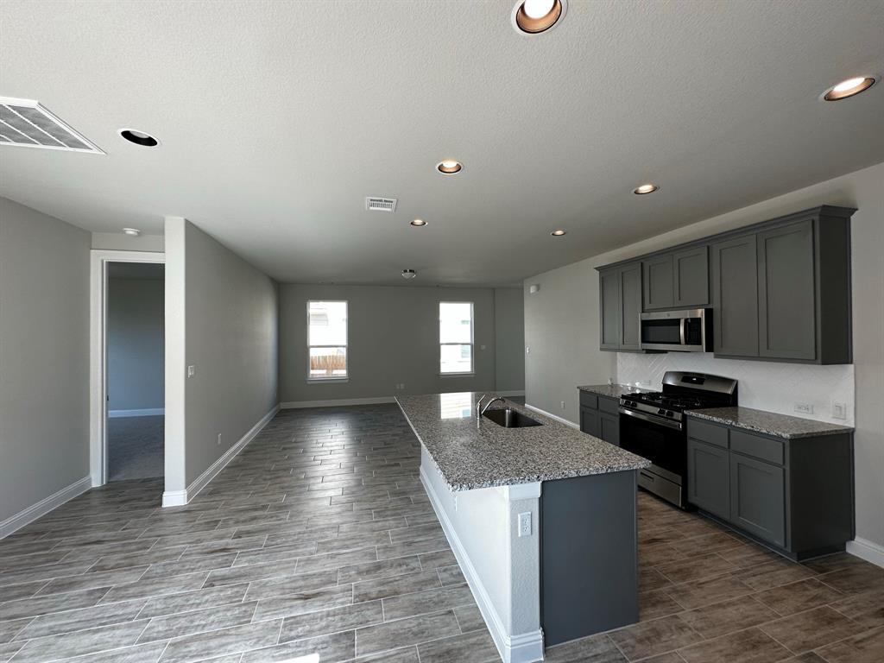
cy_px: 332
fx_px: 358
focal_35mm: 14
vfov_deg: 85.7
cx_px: 442
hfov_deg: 102.1
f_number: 2.2
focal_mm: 2.22
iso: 64
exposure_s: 1/120
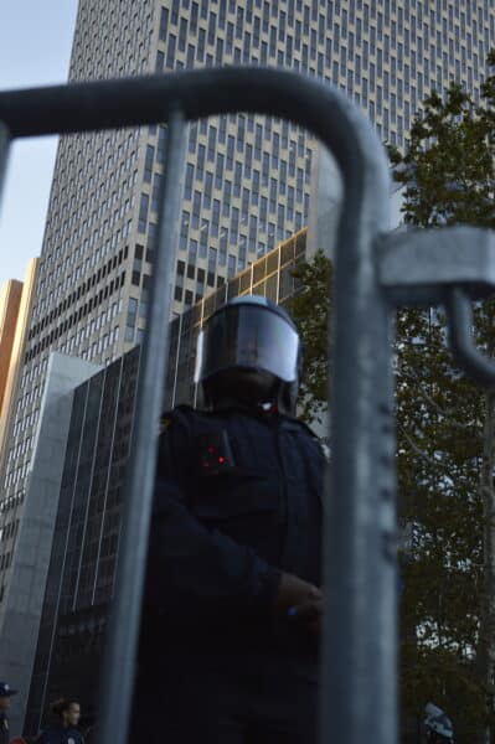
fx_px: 992
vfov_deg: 41.1
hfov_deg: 28.0
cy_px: 372
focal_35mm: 48
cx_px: 248
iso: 200
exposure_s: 1/100
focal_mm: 32
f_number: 5.6
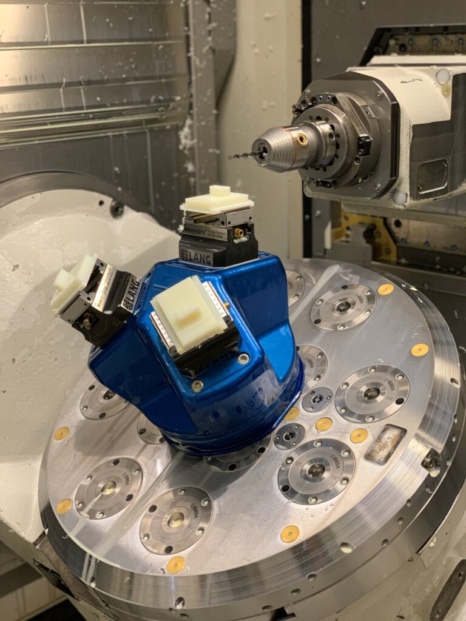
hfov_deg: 28.0
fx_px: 933
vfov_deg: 36.8
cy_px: 310
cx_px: 233
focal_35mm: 52
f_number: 2.4
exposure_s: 1/50
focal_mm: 6
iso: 160
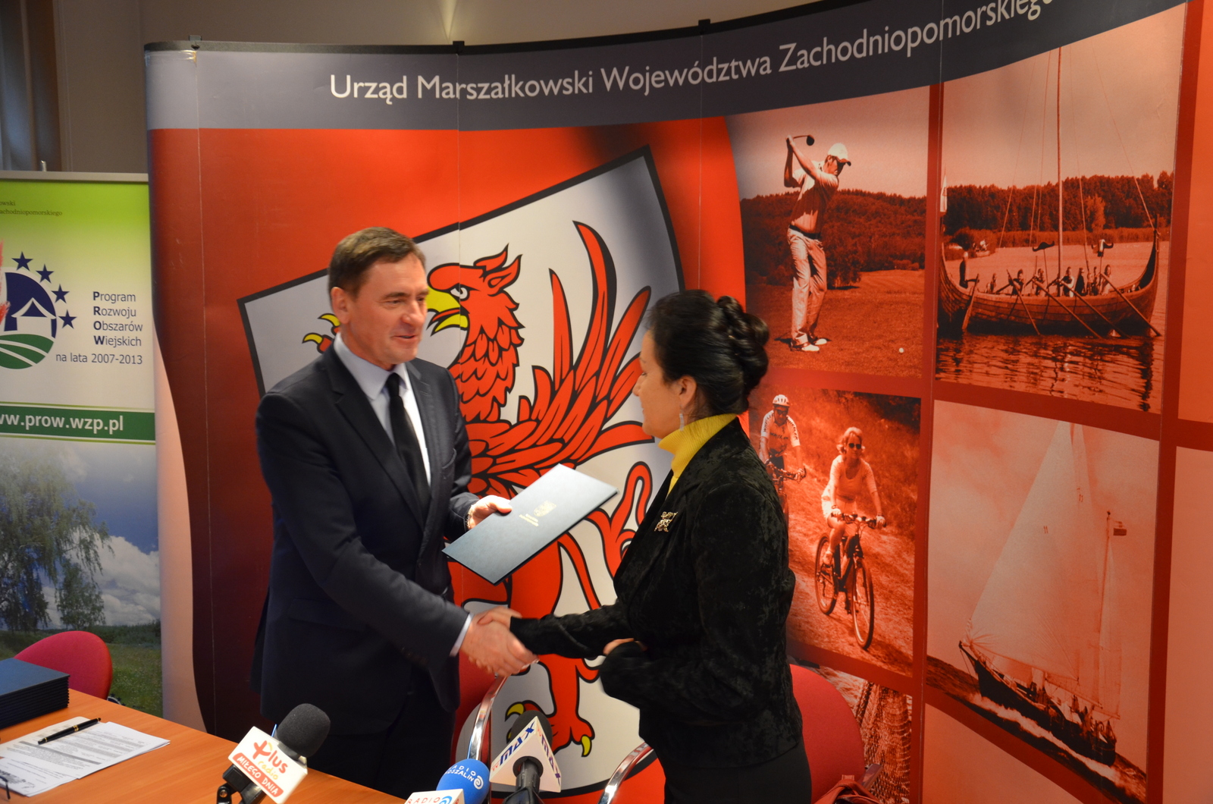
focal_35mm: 36
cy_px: 402
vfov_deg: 36.7
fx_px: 1211
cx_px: 606
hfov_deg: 53.2
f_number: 3.8
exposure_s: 1/40
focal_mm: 24
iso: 800
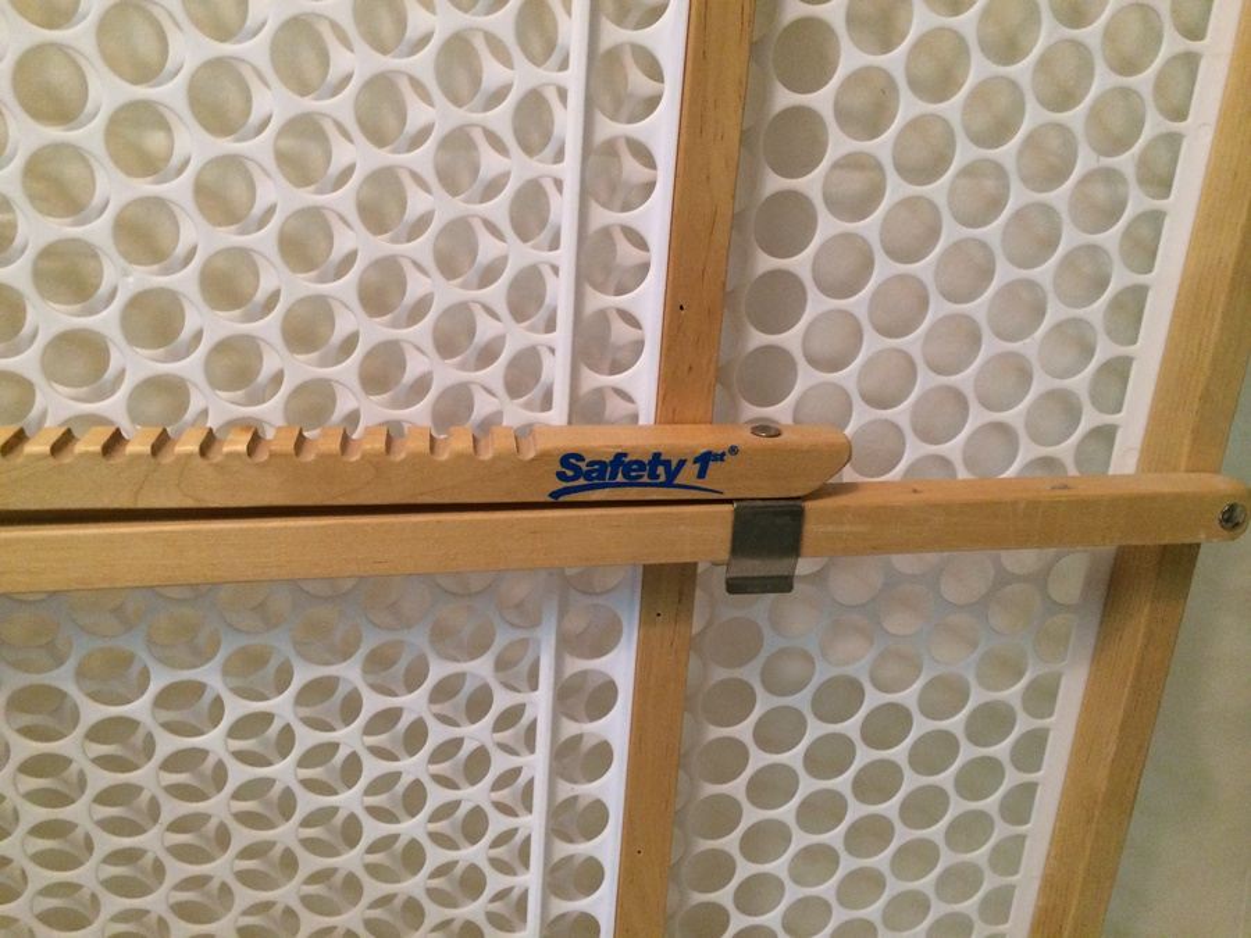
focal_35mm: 30
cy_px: 469
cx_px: 626
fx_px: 1084
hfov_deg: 60.0
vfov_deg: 46.8
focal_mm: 4.12
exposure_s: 1/30
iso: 250
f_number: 2.2
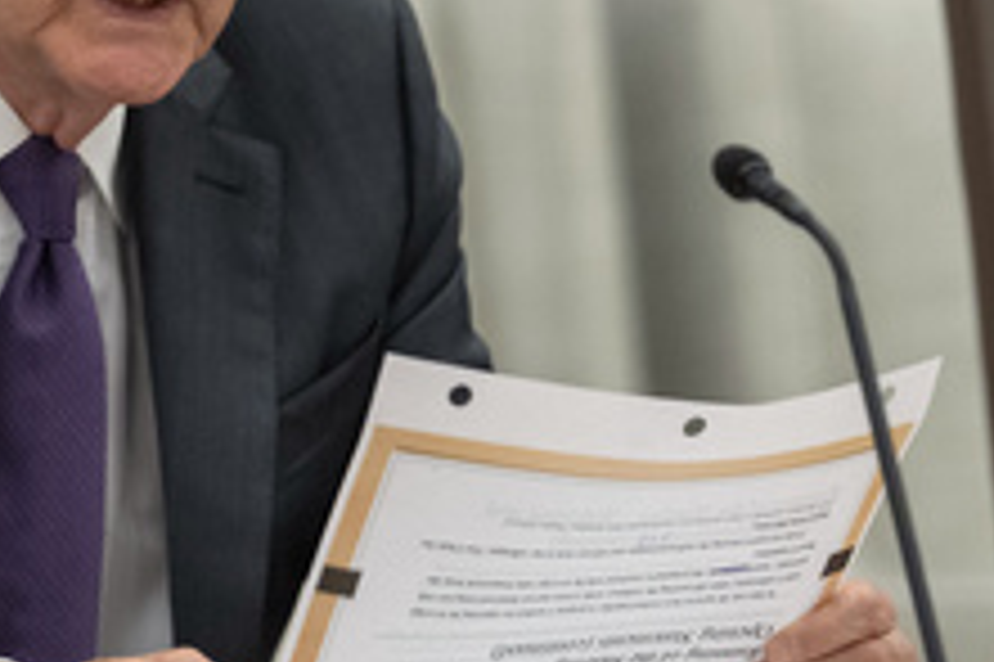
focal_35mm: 696
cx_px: 108
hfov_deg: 3.0
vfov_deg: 2.0
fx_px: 19202
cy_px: 115
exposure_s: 1/500
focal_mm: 200
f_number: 2.8
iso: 3200
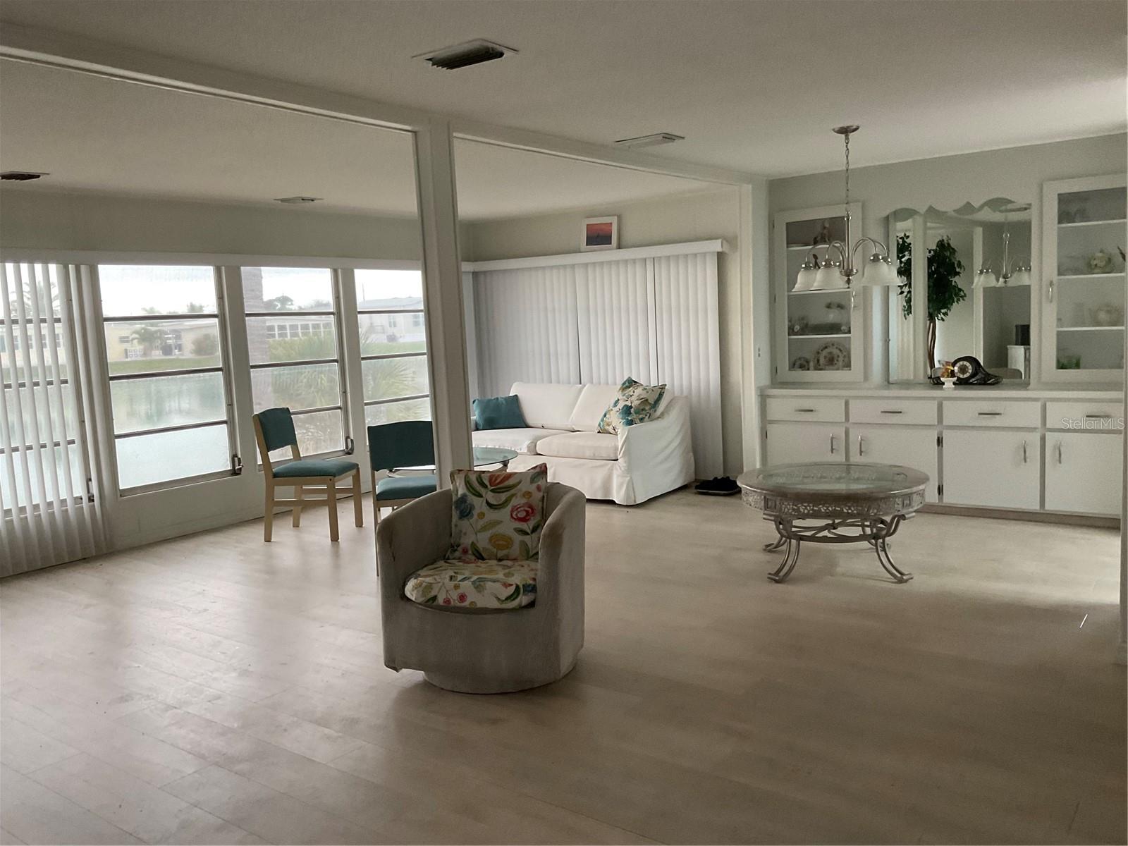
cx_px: 564
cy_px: 423
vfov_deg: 48.2
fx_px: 945
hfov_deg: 61.7
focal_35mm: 29
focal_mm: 3
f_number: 1.8
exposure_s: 1/60
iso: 160
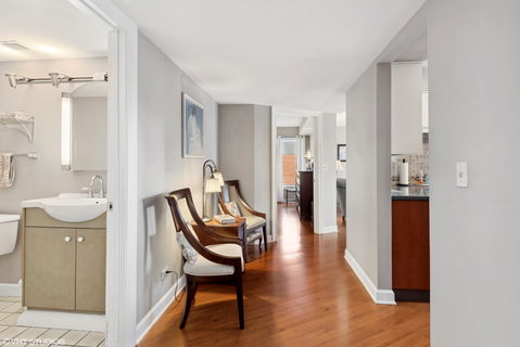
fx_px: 246
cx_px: 260
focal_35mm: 17
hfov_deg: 93.2
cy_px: 174
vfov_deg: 70.5
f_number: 9
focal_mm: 17
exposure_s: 1/1.67
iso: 200
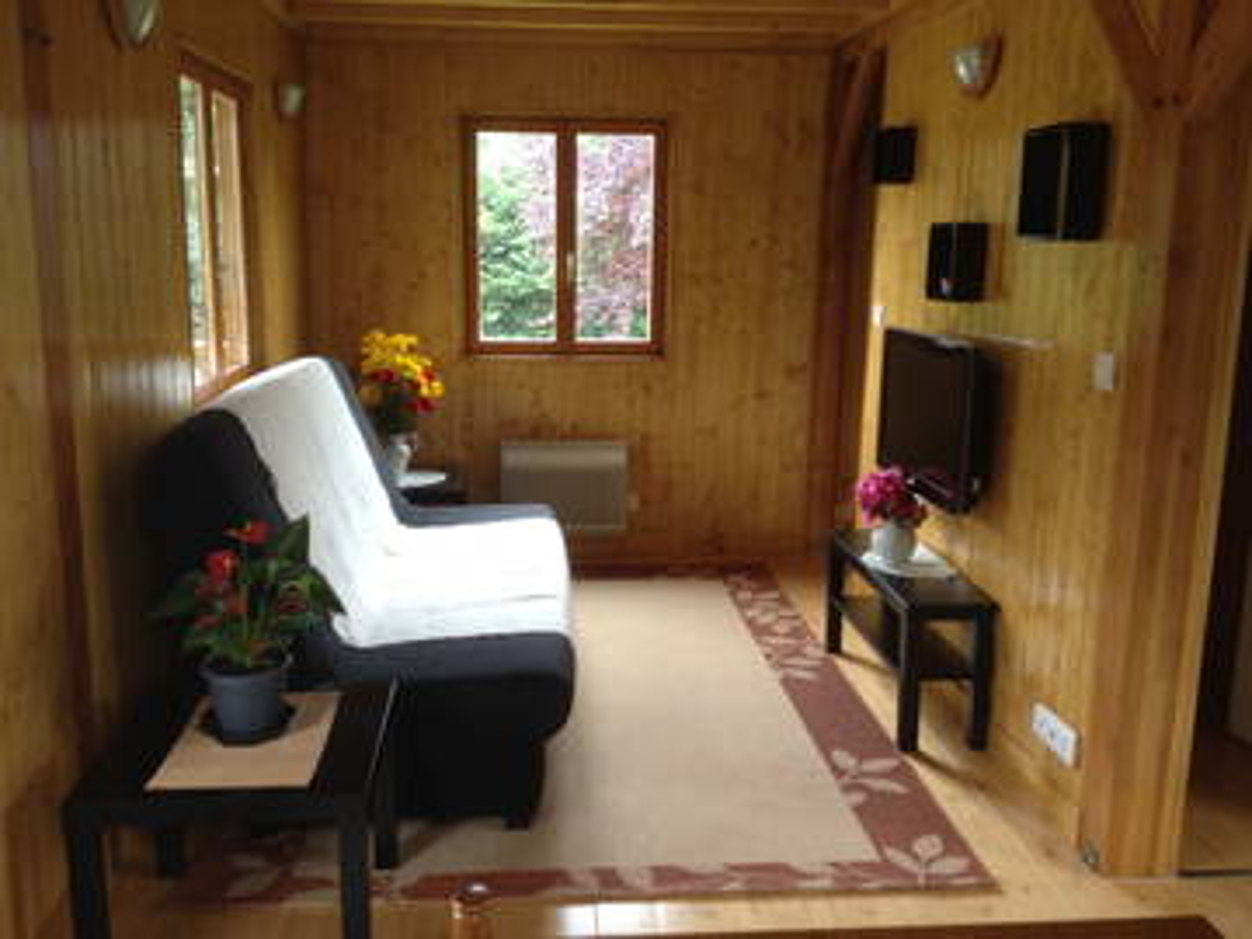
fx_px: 1266
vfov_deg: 40.7
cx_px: 626
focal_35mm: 35
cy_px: 470
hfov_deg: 52.6
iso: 64
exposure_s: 1/20
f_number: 2.4
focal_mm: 4.28
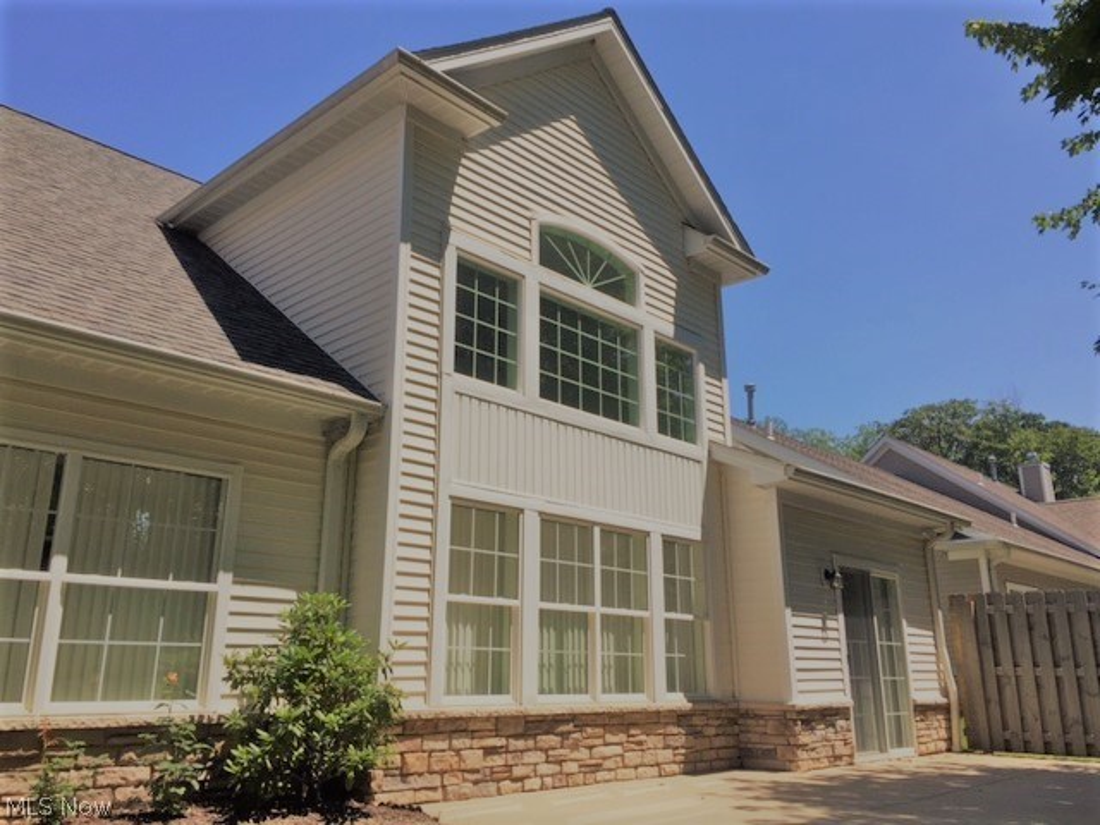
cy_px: 412
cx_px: 550
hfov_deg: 61.7
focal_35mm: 29
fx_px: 922
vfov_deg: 48.2
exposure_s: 1/2198
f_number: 2.2
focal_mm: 4.15
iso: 32
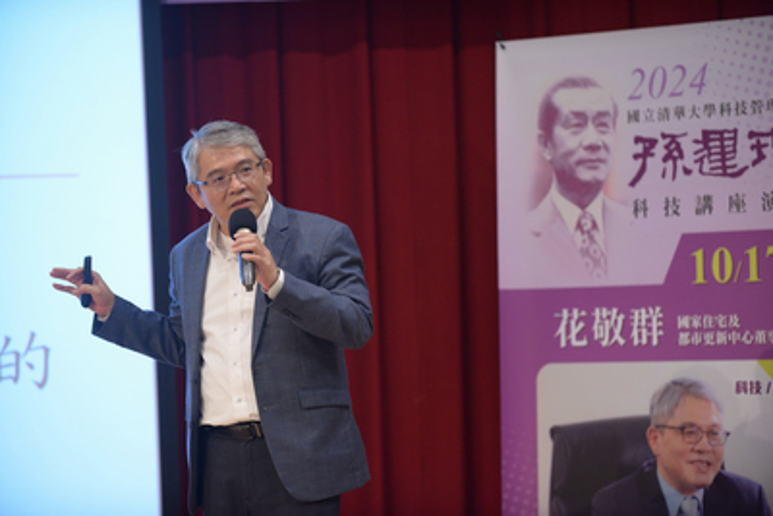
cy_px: 258
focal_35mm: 125
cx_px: 386
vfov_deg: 11.0
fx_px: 2685
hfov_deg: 16.4
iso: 2000
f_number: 2.8
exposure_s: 1/100
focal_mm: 125
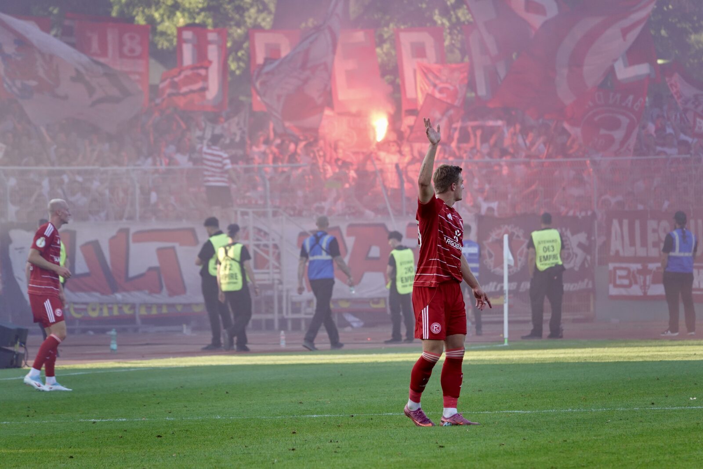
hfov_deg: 5.0
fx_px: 8046
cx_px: 352
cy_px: 234
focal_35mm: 412
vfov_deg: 3.3
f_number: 4
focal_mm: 151.11
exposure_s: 1/250
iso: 200
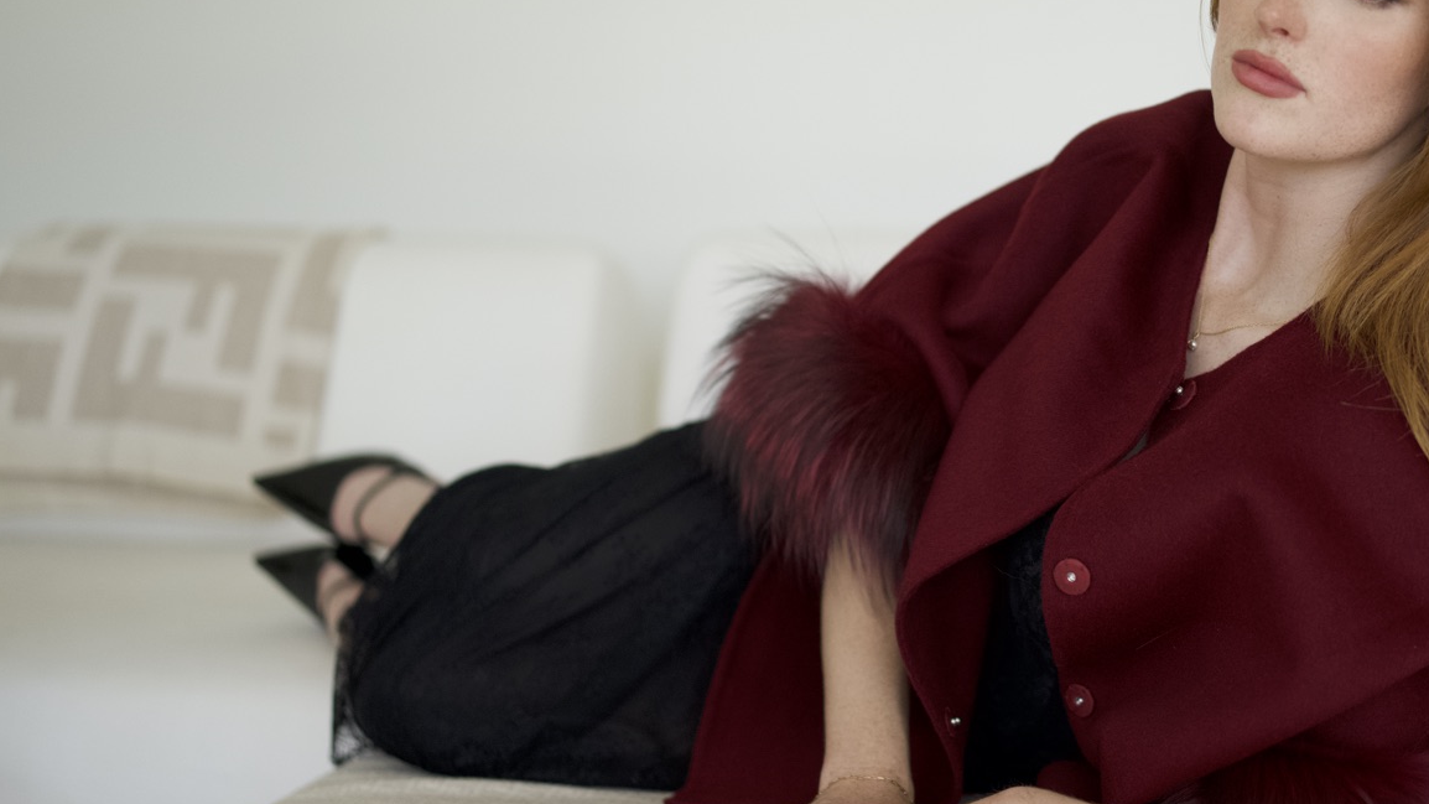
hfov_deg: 34.0
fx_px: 2311
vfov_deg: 19.7
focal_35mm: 61
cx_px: 958
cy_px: 360
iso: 800
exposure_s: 1/10000
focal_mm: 35
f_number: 1.4
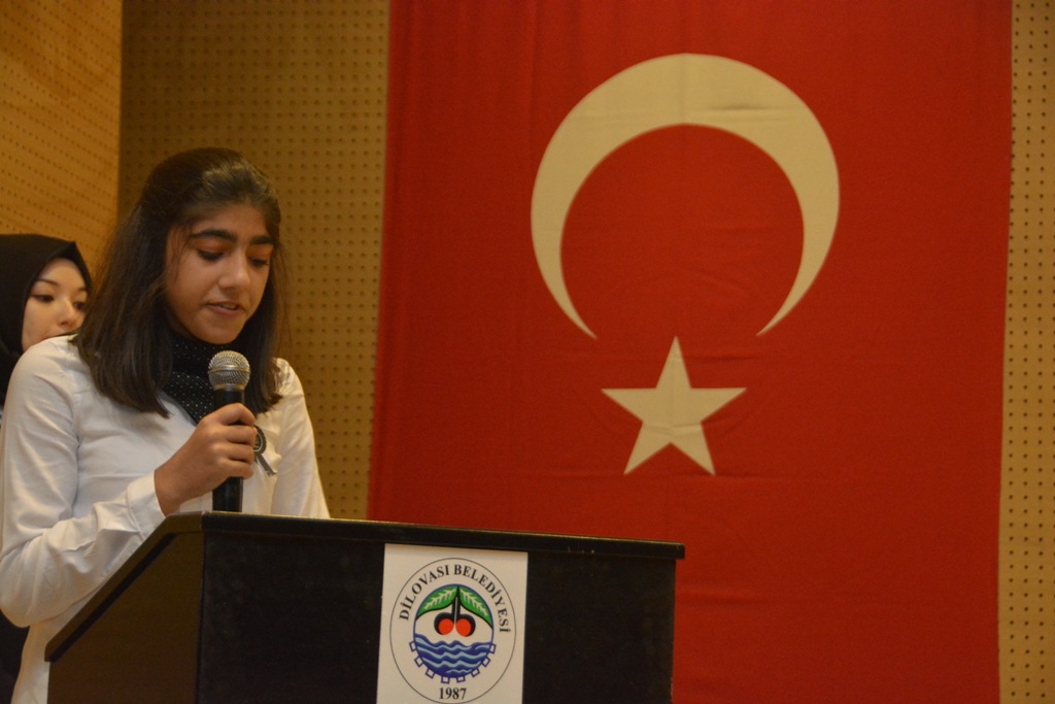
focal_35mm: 82
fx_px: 2418
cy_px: 352
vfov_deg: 16.6
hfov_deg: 24.6
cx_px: 528
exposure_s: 1/60
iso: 3200
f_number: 4.8
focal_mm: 55
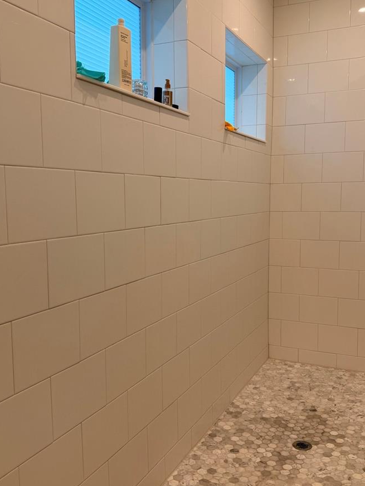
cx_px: 200
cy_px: 244
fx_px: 464
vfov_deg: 55.3
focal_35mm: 33
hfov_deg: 42.9
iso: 80
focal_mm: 6.76
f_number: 1.78
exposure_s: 1/130
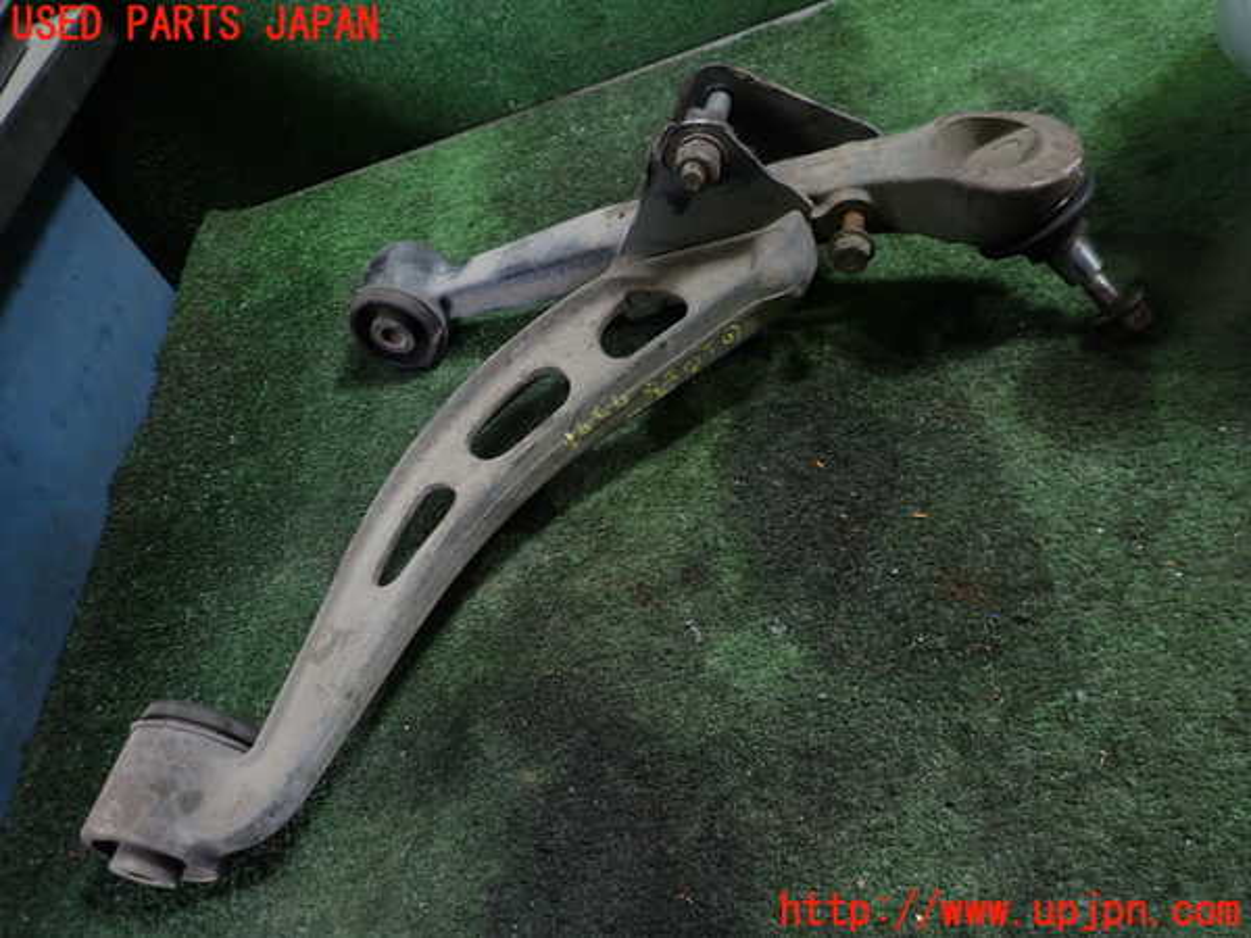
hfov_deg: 69.4
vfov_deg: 54.9
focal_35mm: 25
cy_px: 469
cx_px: 626
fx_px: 903
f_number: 2
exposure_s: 1/30
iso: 200
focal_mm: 4.5
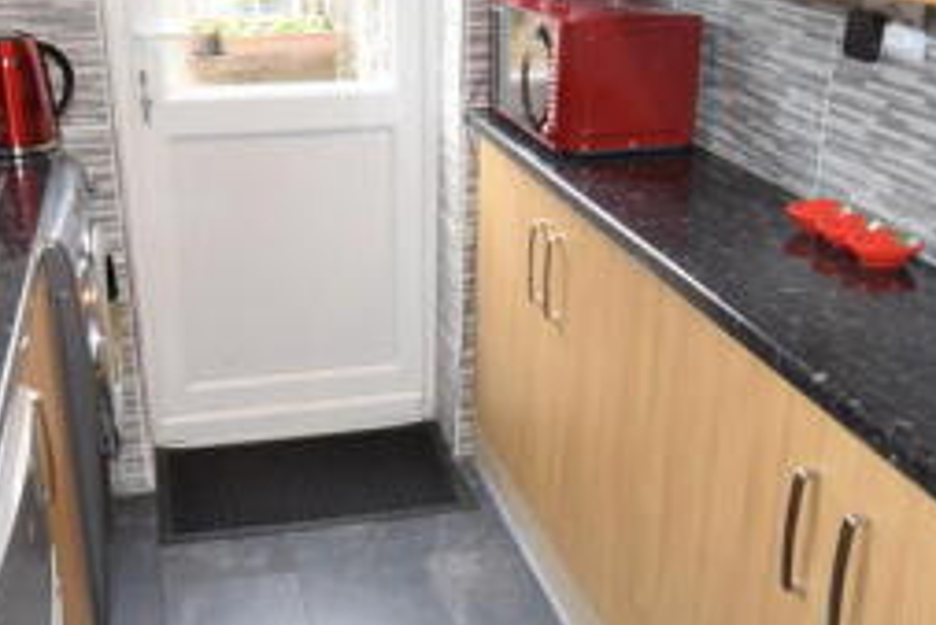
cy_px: 316
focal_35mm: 45
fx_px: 1161
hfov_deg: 43.8
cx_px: 420
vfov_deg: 30.1
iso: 800
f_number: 5
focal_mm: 11.5
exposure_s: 1/100
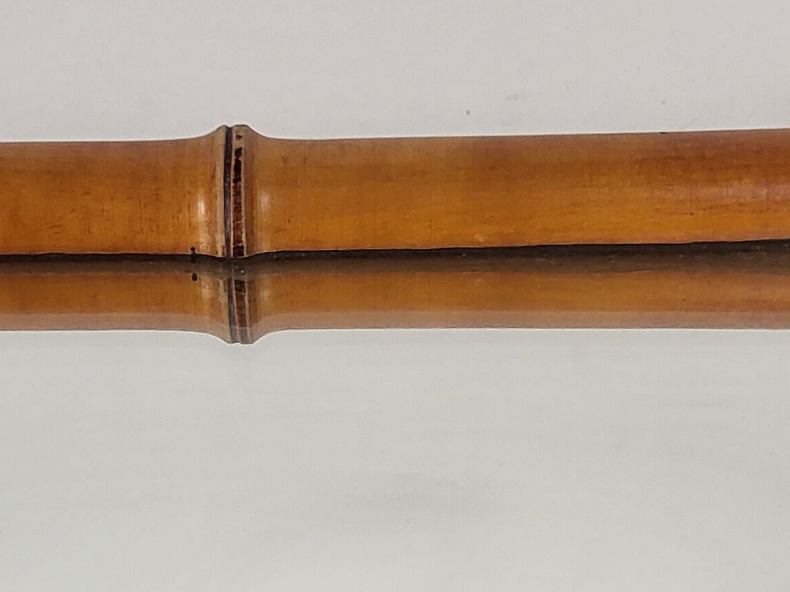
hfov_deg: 21.7
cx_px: 325
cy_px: 892
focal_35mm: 90
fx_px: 2054
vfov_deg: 15.2
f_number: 1.8
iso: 200
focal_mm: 5.4
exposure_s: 1/100
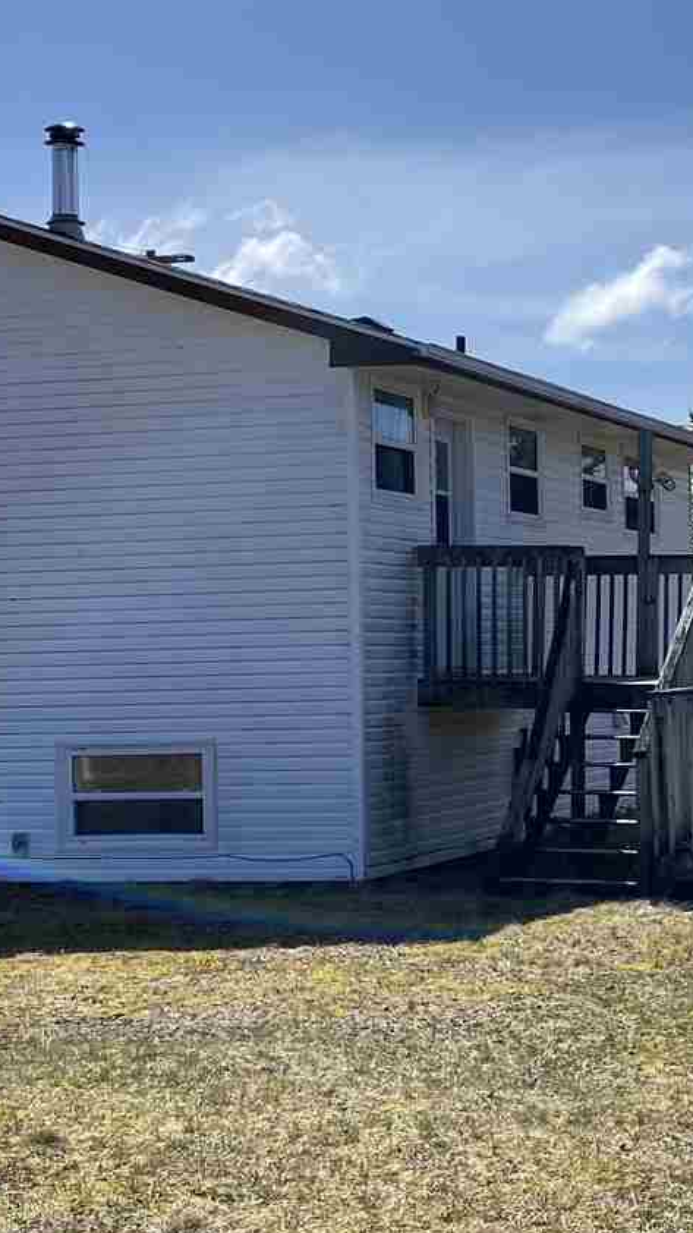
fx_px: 2254
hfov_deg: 17.1
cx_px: 687
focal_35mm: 69
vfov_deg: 30.6
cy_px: 642
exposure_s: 1/4808
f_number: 1.8
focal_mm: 4.25
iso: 32
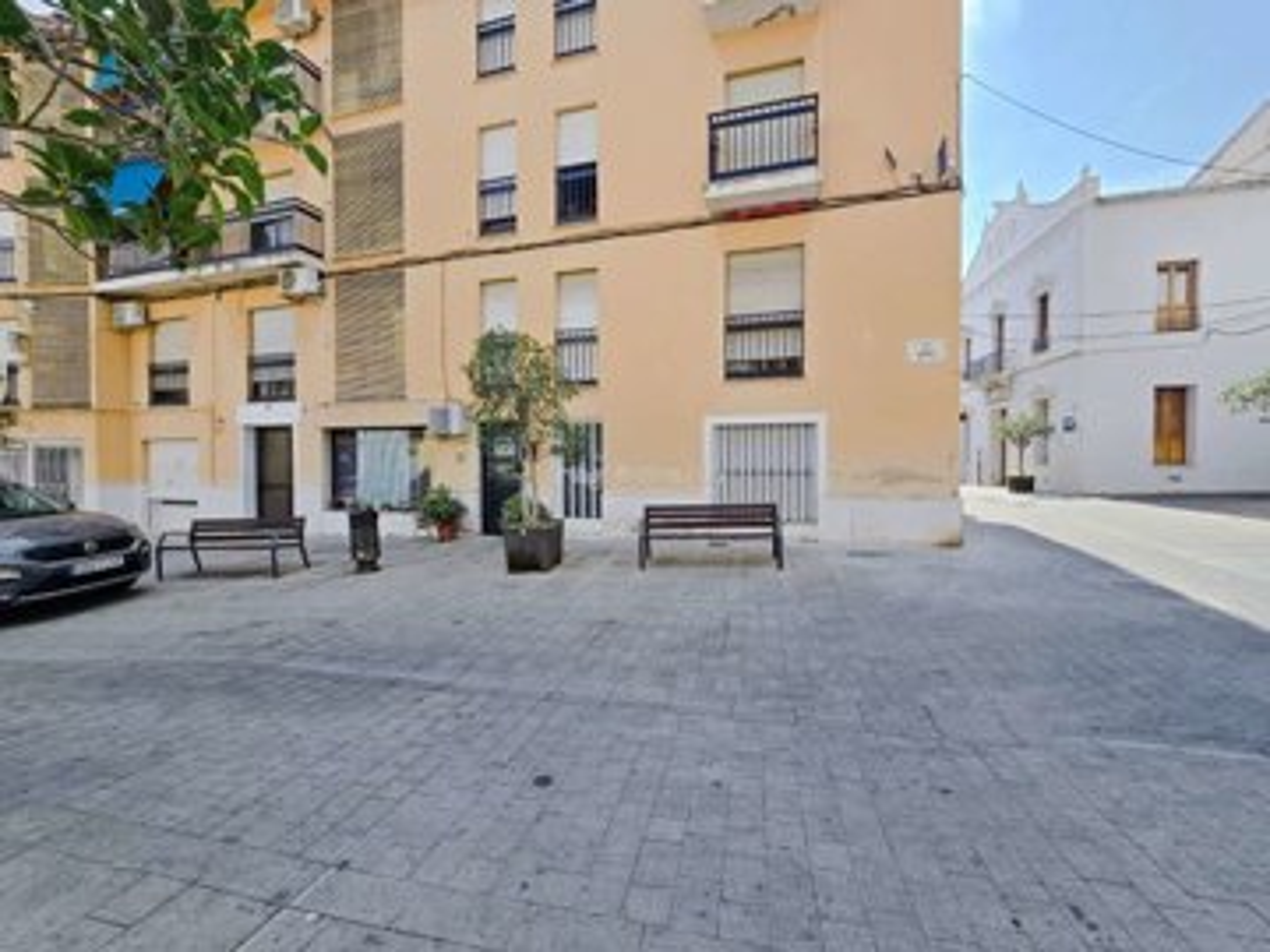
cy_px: 476
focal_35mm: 13
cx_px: 635
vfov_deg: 89.9
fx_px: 477
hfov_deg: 106.2
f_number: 2.2
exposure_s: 1/1632
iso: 50
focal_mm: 2.2
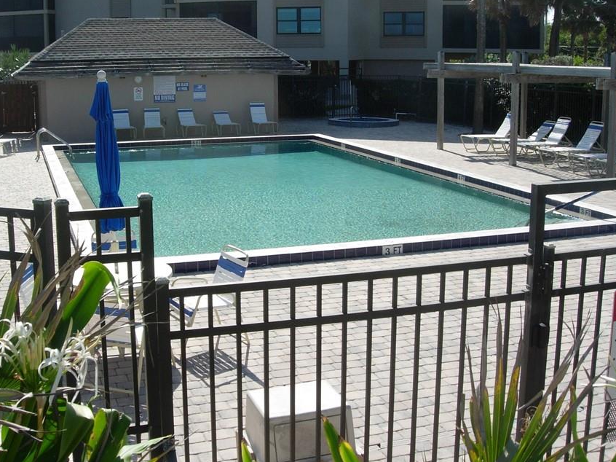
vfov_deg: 31.4
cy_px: 195
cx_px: 277
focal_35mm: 46
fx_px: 818
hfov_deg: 41.2
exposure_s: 1/683
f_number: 4.8
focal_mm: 7.8
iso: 79
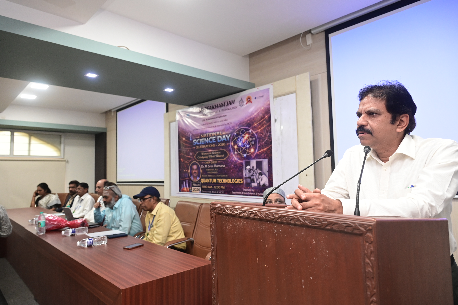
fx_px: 305
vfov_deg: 53.1
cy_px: 152
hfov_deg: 73.8
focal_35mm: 24
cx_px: 229
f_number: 4.5
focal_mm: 24
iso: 2500
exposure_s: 1/125
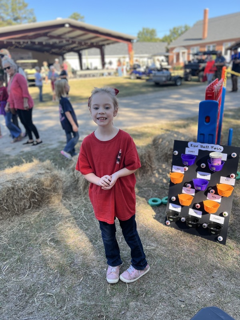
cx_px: 120
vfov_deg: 67.3
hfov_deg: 53.1
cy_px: 160
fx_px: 240
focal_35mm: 26
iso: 50
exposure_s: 1/687
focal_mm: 5.7
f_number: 1.5
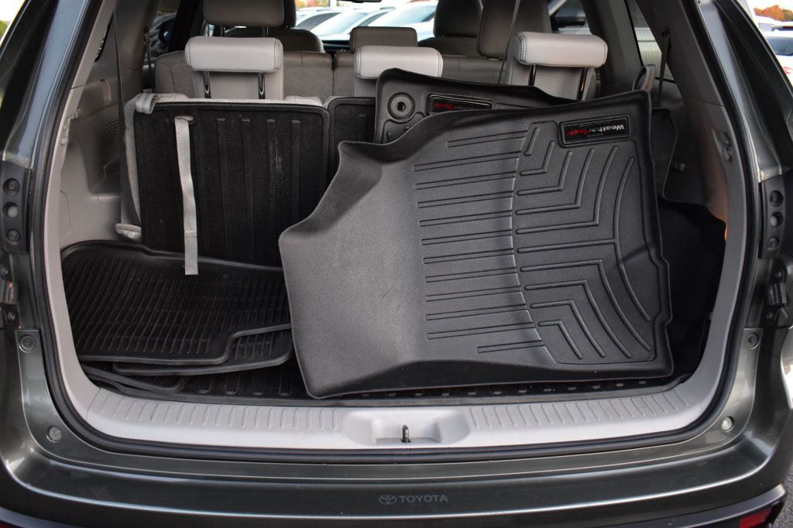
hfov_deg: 59.5
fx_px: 694
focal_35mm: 32
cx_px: 396
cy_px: 264
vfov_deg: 41.7
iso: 1600
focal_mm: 21
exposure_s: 1/13
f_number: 3.8
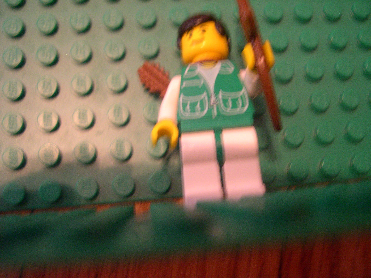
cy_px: 139
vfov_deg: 37.7
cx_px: 186
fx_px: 407
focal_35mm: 38
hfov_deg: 49.0
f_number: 2.8
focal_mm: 8
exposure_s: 1/4.1
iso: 400
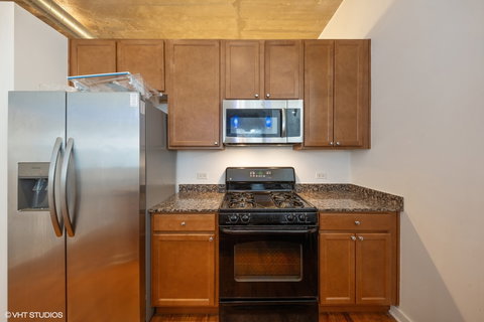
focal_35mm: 12
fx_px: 161
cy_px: 161
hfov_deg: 112.6
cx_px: 242
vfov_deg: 90.0
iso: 200
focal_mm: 12
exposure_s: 1/6
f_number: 8
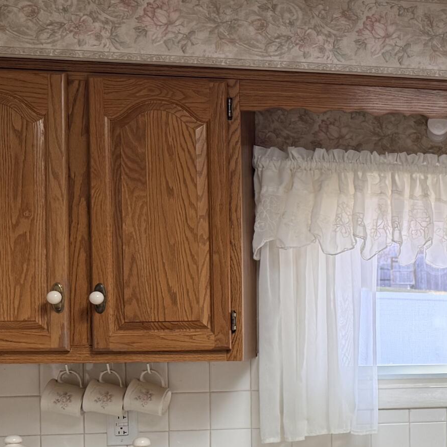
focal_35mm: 72
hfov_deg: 20.3
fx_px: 1052
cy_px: 334
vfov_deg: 23.7
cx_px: 684
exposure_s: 1/233
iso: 125
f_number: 1.78
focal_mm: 6.76
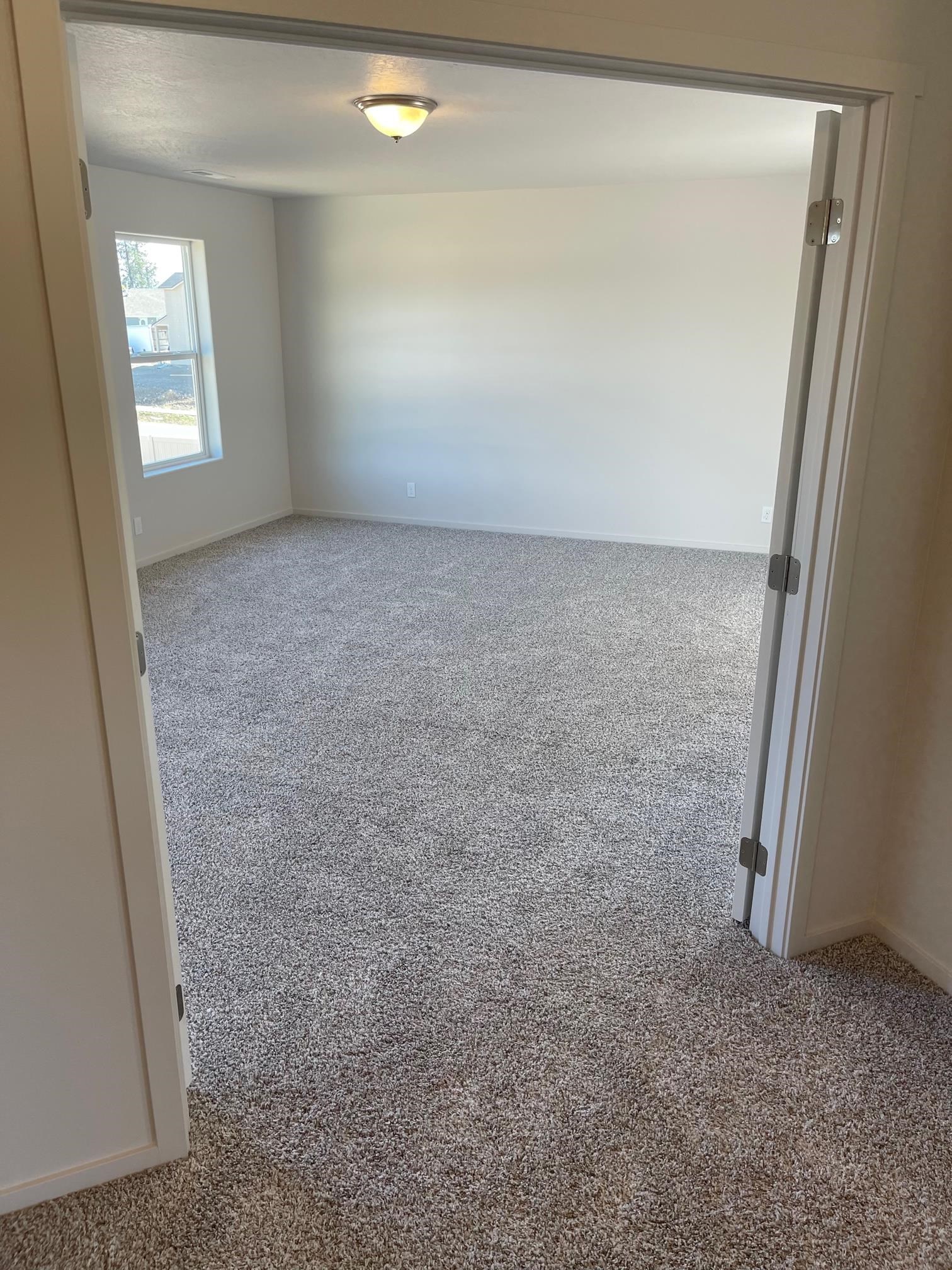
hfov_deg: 53.1
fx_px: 953
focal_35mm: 26
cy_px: 635
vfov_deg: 67.3
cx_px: 476
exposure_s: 1/120
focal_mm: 5.1
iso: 50
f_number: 1.6
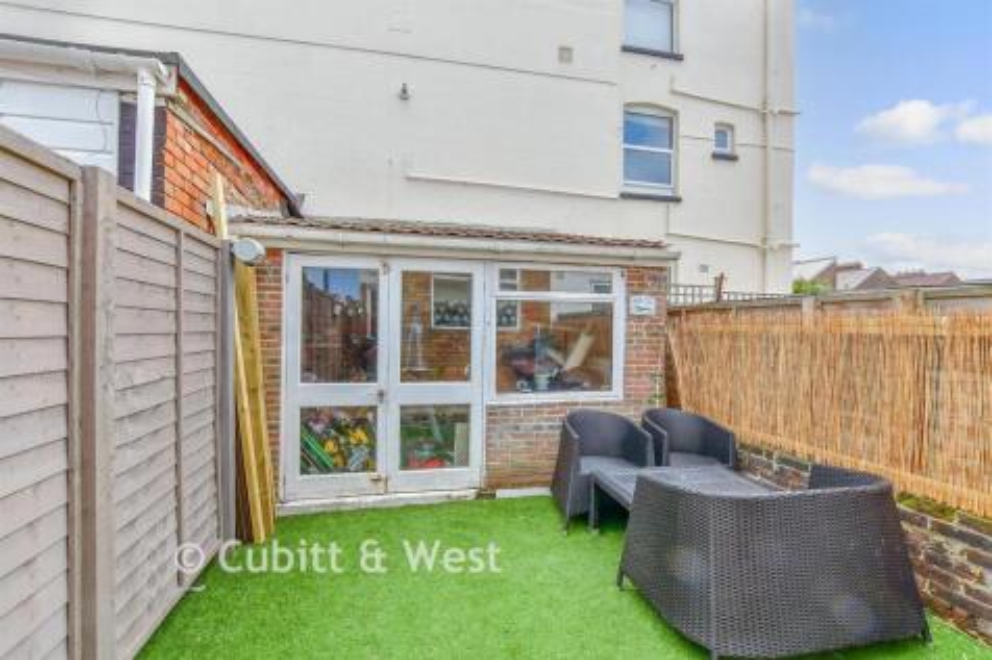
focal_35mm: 15
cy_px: 330
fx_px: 413
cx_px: 496
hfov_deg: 100.4
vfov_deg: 77.3
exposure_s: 1/200
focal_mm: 10
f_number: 8
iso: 250
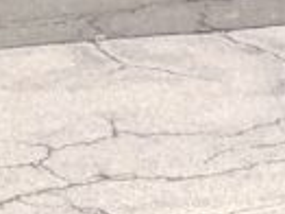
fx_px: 1801
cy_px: 834
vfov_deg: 5.8
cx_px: 918
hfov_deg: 7.6
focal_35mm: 219
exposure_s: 1/521
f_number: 1.8
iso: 20
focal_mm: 4
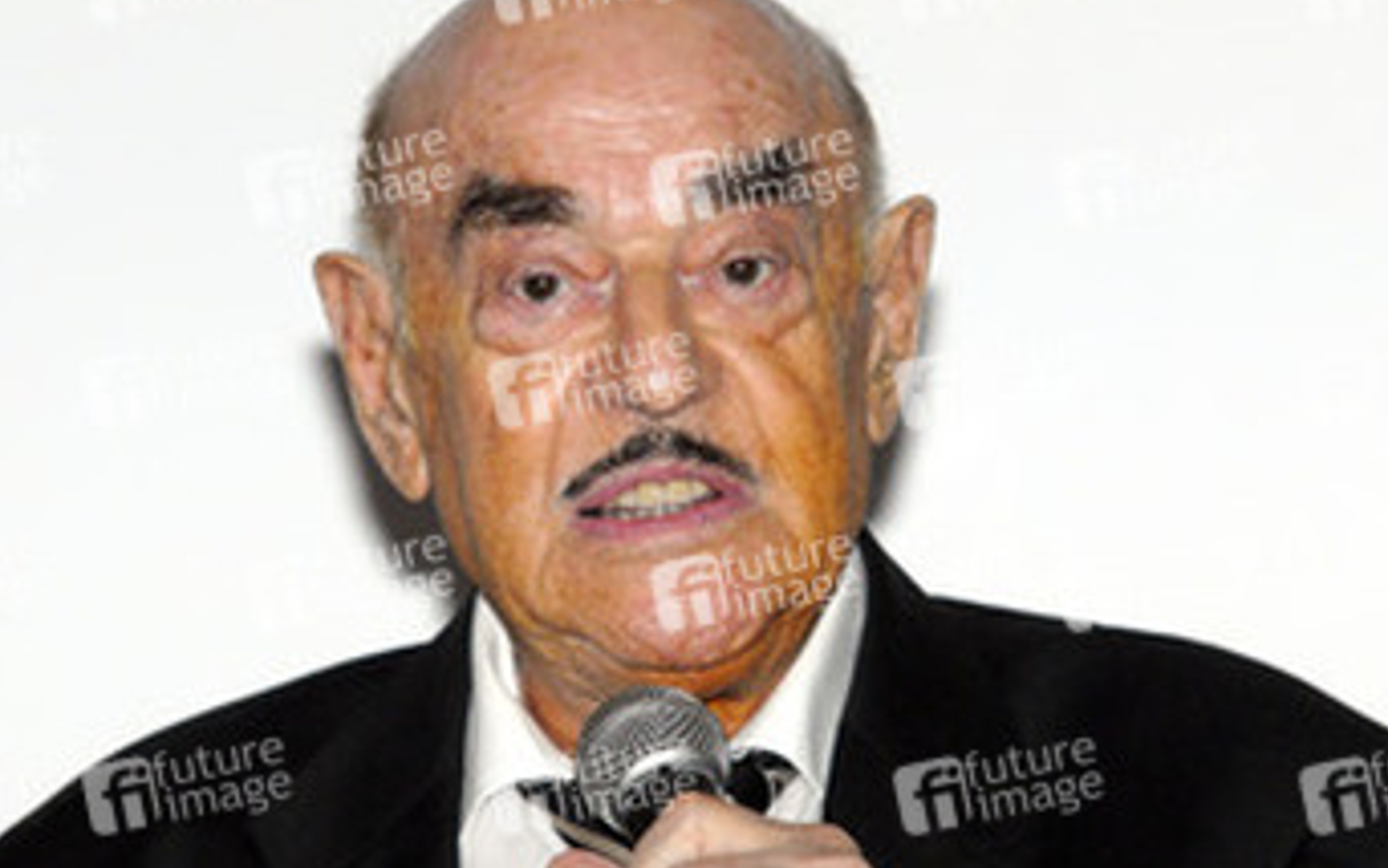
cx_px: 641
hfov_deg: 5.2
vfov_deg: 3.3
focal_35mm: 401
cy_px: 483
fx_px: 15174
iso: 320
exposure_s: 1/160
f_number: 5
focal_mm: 200
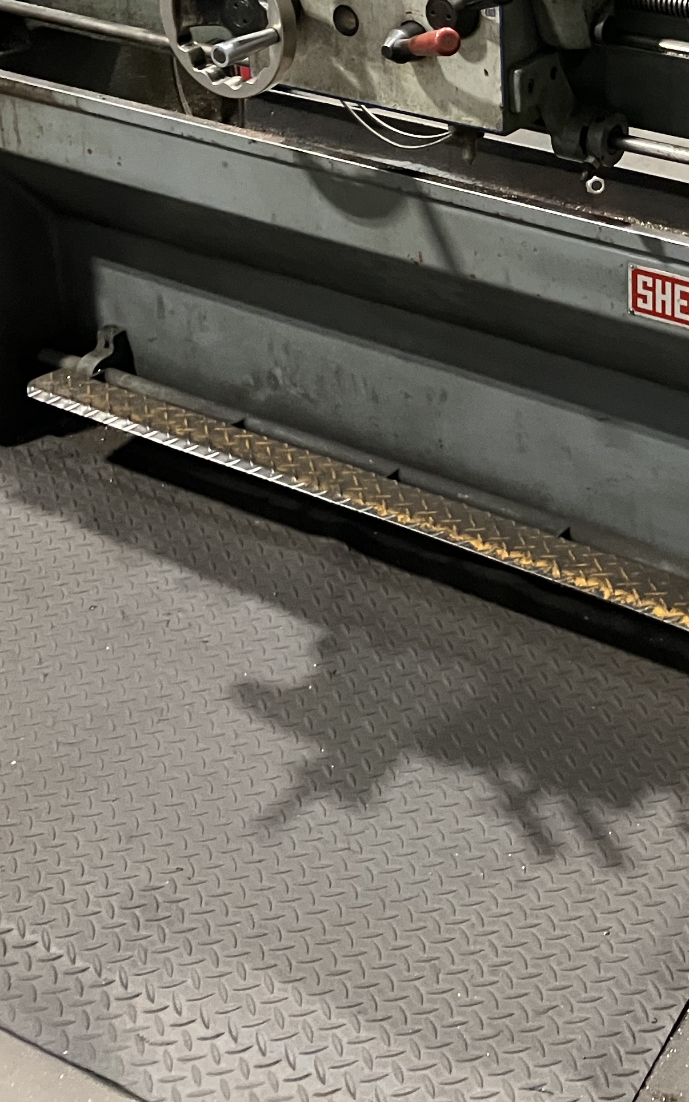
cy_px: 243
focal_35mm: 62
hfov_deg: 20.7
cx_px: 551
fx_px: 1863
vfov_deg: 32.2
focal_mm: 3.99
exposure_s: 1/40
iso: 320
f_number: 1.8
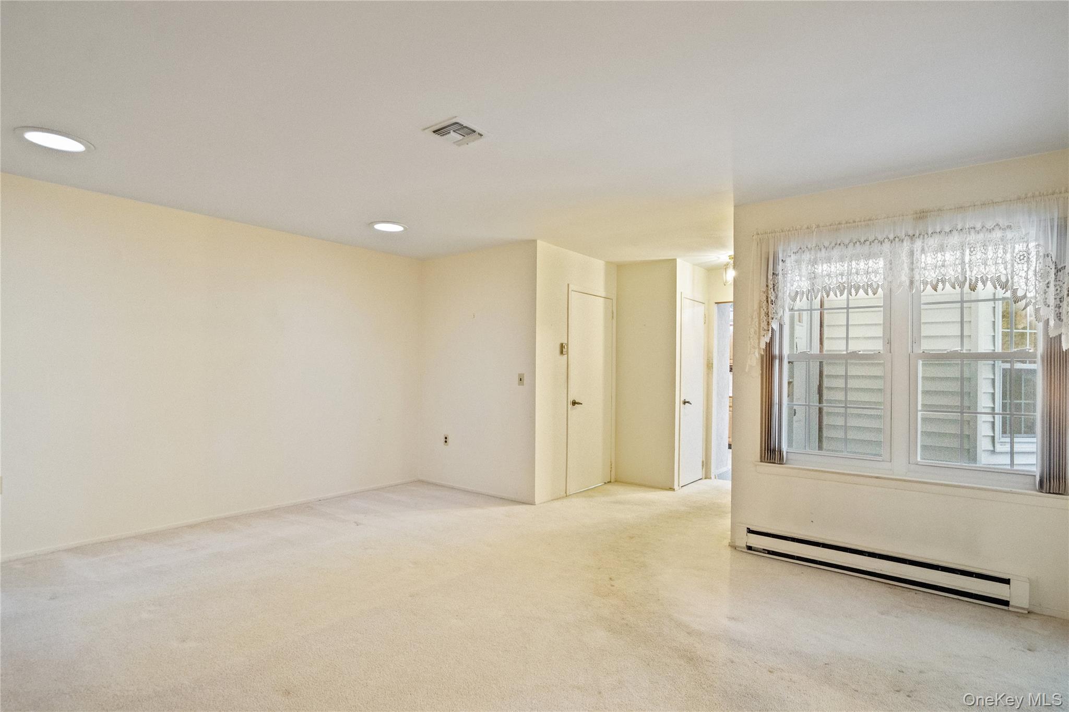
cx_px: 534
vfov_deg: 67.4
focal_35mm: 18
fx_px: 534
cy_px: 356
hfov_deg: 90.0
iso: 5000
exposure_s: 1/10
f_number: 5.6
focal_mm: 18
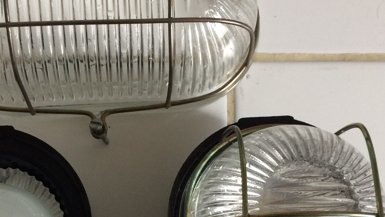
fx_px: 633
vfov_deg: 18.7
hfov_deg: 33.4
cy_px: 232
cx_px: 118
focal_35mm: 62
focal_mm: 4.15
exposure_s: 1/33
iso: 160
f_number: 2.2
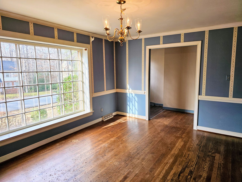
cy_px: 91
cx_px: 121
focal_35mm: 23
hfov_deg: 73.9
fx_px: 161
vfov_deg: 58.9
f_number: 1.7
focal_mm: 6.3
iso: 80
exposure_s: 1/120
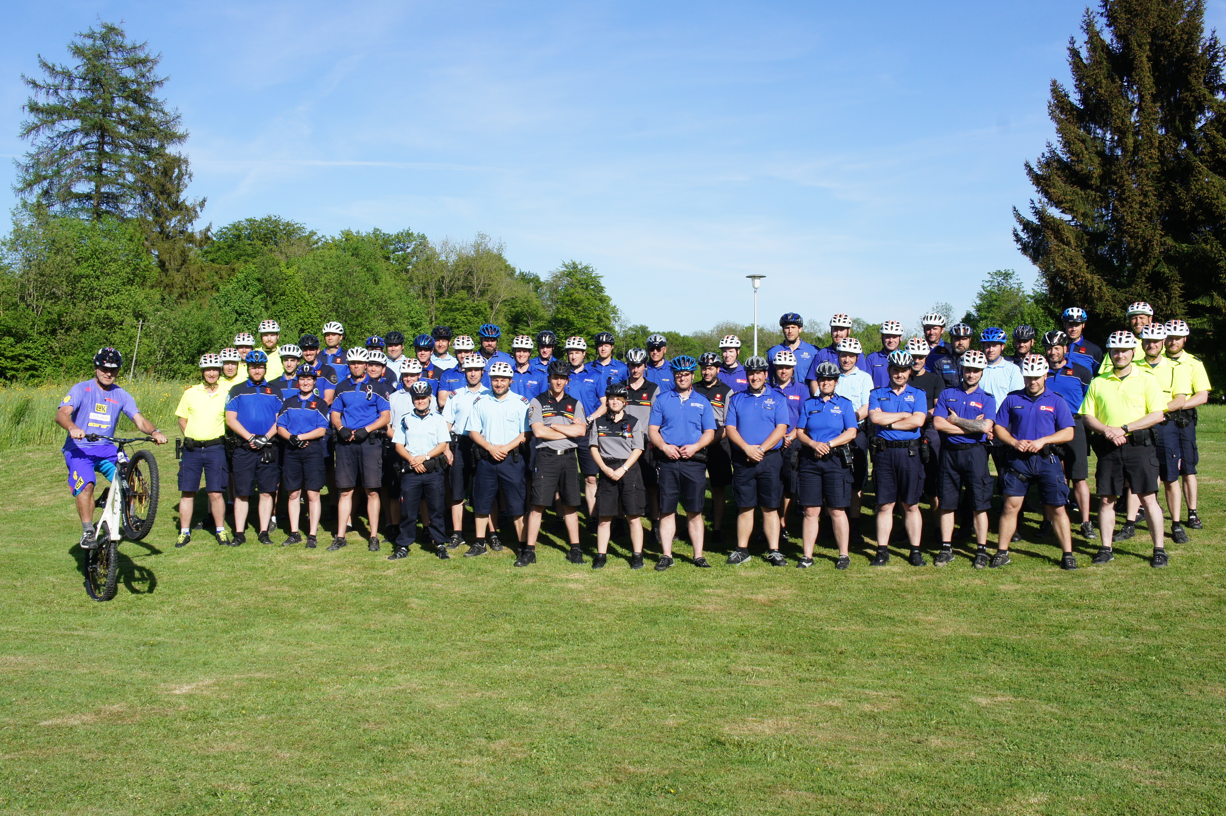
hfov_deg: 48.0
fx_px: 1378
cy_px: 408
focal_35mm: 40
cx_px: 613
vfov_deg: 33.0
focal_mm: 27
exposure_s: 1/200
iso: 200
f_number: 13
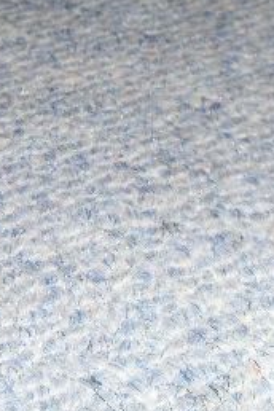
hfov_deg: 13.7
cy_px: -21
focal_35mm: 100
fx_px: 1142
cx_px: 78
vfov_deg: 19.7
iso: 80
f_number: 3.3
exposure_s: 1/45
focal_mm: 5.6
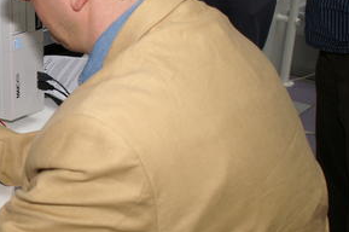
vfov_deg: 8.2
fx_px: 1607
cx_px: -23
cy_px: 76
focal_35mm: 166
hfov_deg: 12.2
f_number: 5.6
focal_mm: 50
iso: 200
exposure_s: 1/60
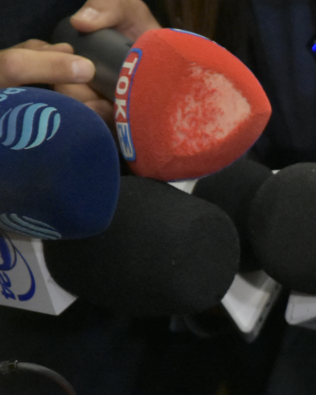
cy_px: 310
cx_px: 398
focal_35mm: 384
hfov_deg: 4.0
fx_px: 4491
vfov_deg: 5.0
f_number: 5.6
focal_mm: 105
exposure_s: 1/250
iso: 7200
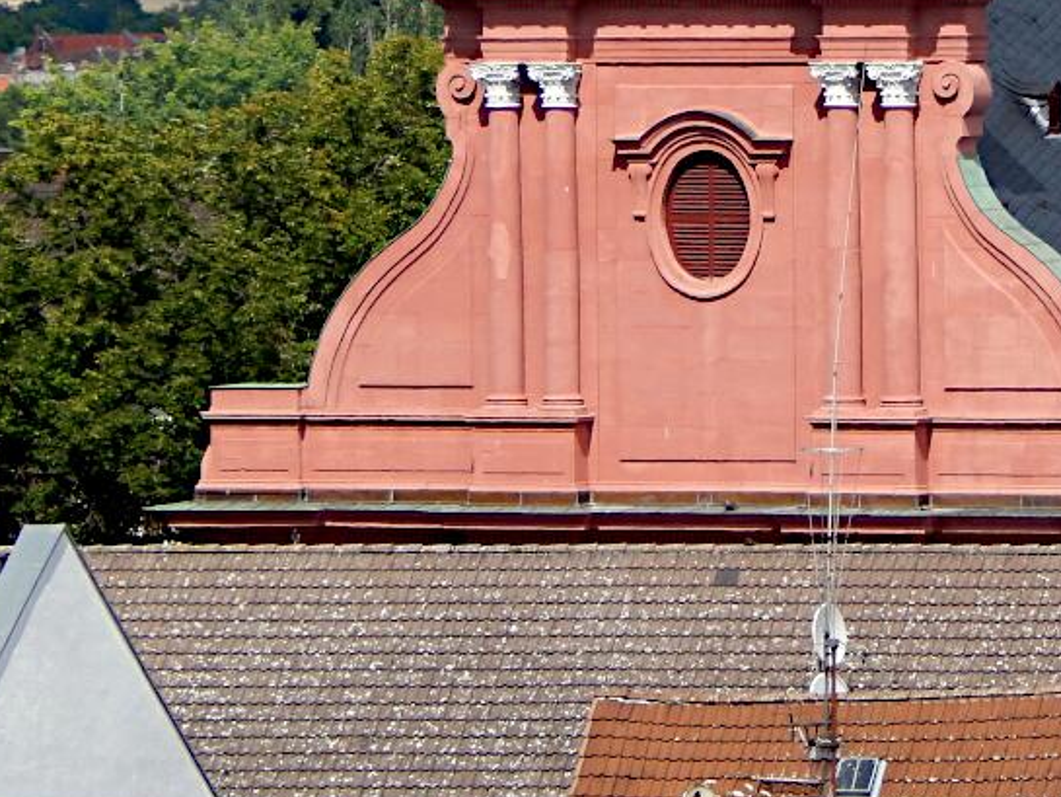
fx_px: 19038
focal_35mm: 621
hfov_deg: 3.2
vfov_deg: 2.4
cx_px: 1020
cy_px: 171
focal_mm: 50.1
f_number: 5.7
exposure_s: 1/640
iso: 125
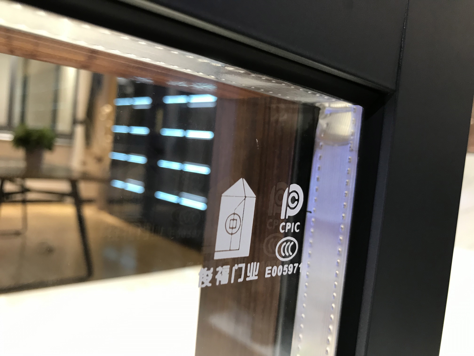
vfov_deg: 49.7
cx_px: 237
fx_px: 383
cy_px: 178
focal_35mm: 28
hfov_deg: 63.4
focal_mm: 3.99
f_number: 1.8
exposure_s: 1/20
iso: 32
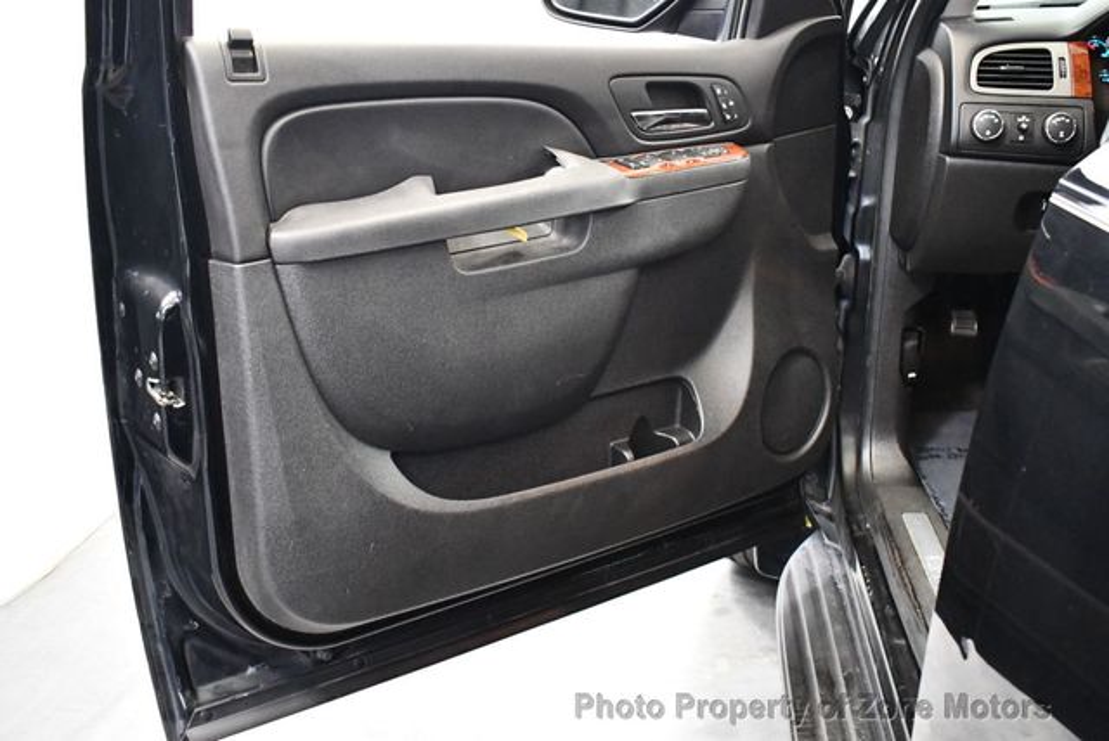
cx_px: 554
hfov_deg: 53.1
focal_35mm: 36
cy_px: 370
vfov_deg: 36.9
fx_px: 1110
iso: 5600
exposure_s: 1/60
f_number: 3.5
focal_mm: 18
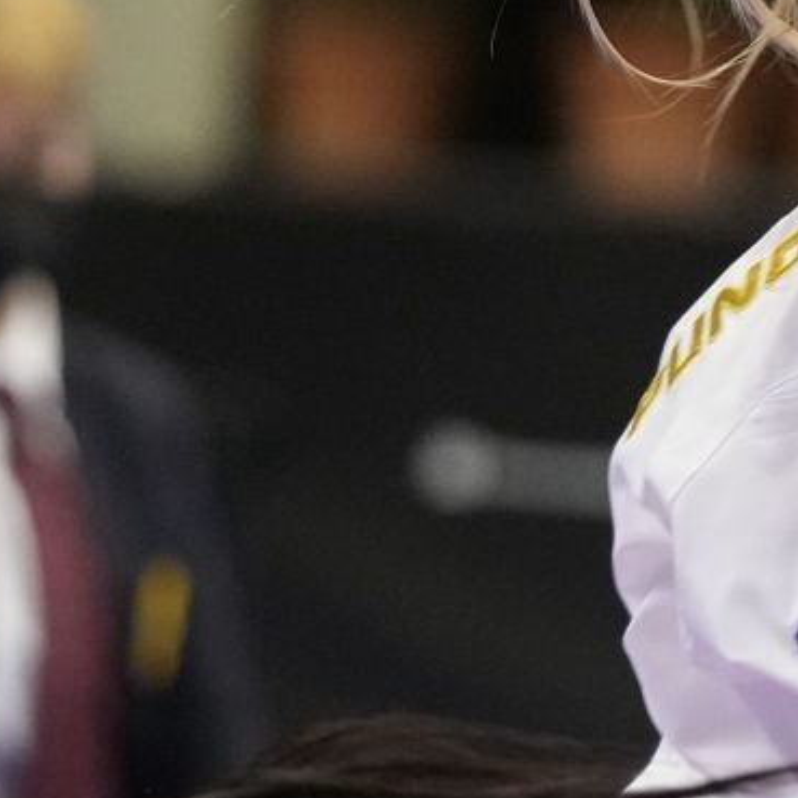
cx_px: 359
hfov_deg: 2.1
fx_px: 21517
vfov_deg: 2.1
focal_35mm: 825
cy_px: 415
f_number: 2.8
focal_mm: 133
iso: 3200
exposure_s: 1/1000
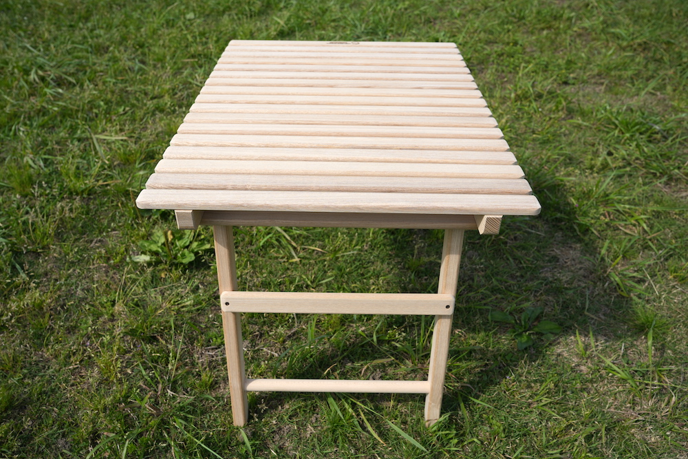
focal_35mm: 29
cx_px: 344
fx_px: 562
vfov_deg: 44.4
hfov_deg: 62.9
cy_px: 230
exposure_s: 1/400
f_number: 8
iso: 160
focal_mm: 29.4
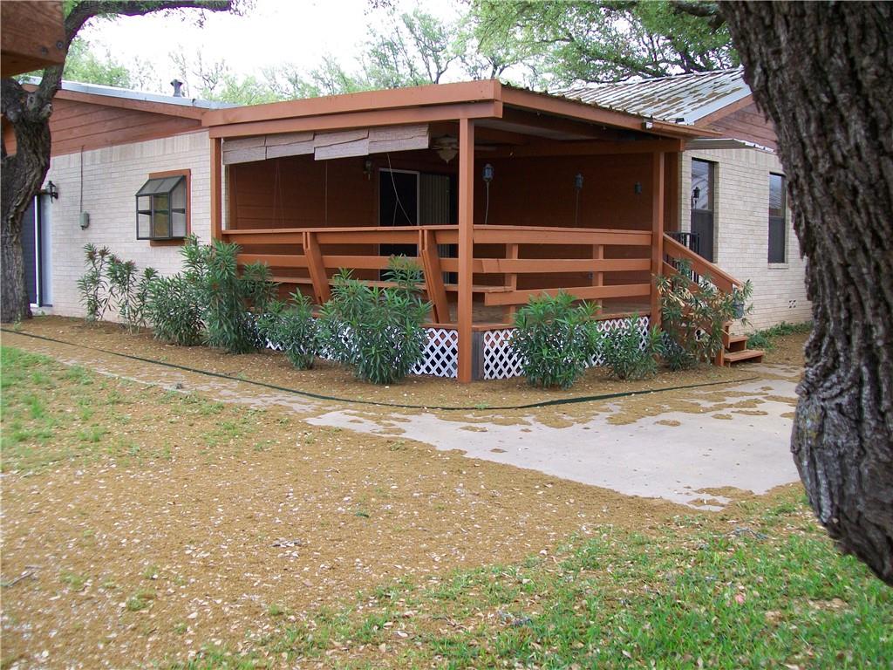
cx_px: 446
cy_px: 335
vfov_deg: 39.7
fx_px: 929
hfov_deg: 51.4
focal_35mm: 36
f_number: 2.7
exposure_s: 1/160
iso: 64
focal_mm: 6
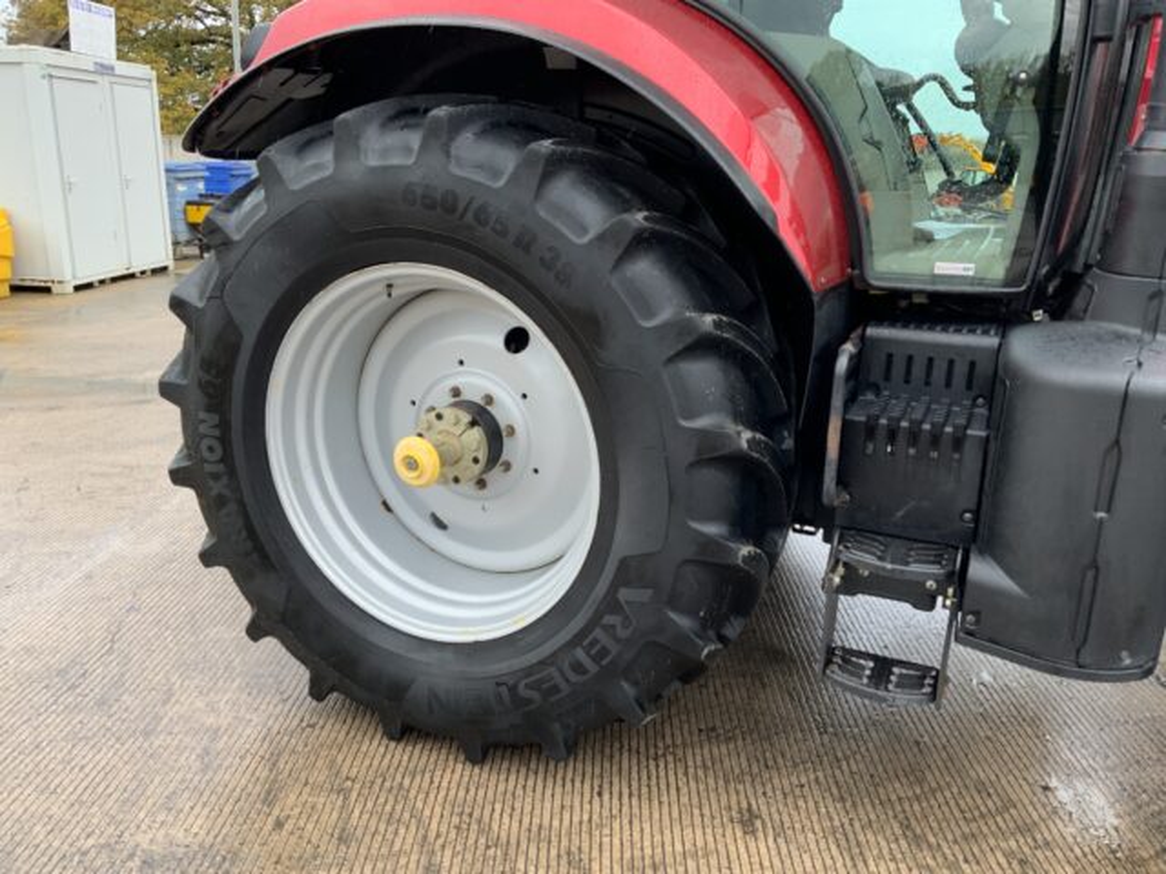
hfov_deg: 61.7
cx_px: 583
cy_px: 437
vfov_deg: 48.2
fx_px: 977
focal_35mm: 29
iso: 20
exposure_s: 1/122
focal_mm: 3
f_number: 1.8
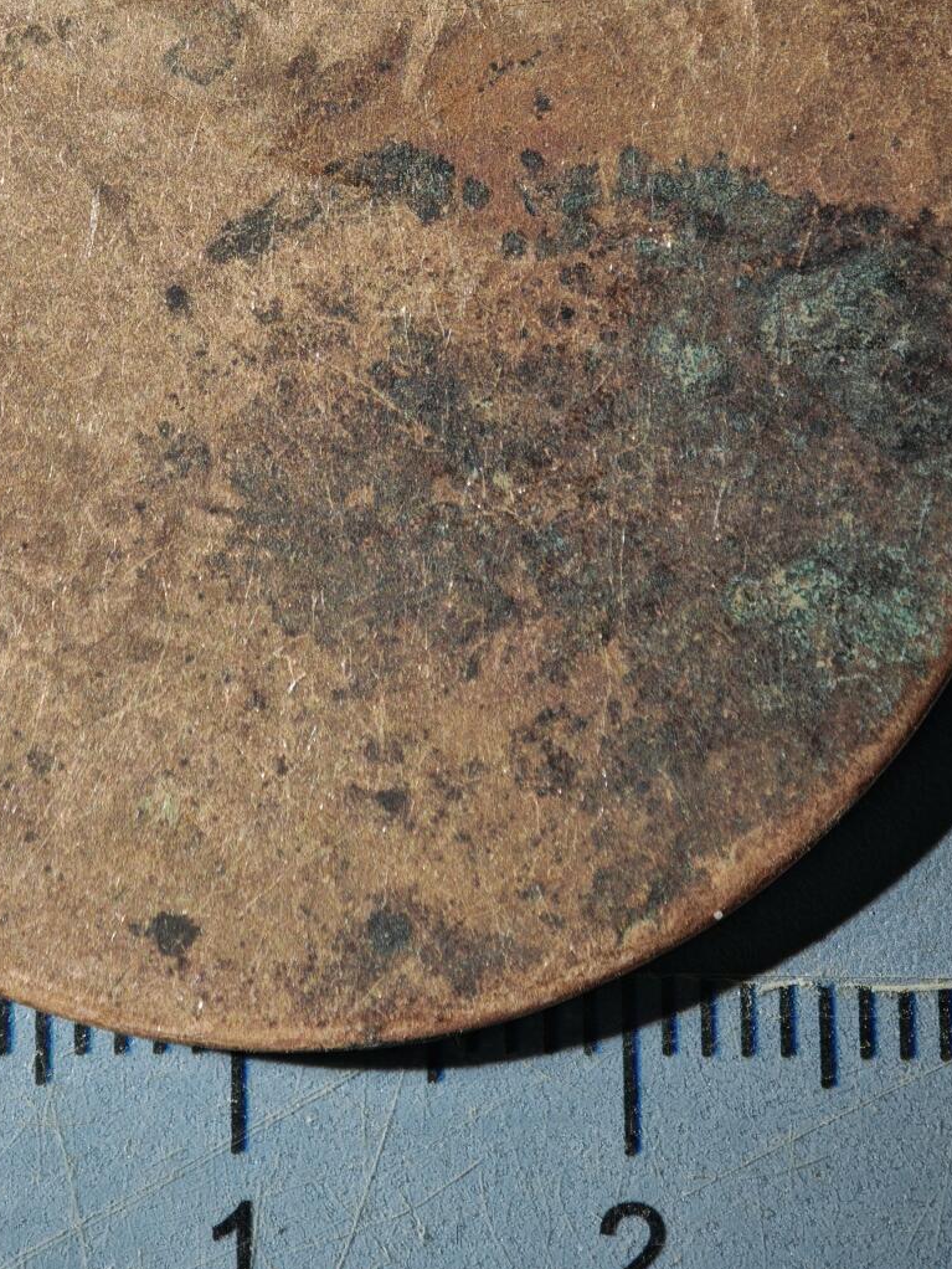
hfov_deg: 12.5
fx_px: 4325
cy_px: 159
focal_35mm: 118
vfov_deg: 16.5
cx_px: 268
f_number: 2
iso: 160
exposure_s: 1/100
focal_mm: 9
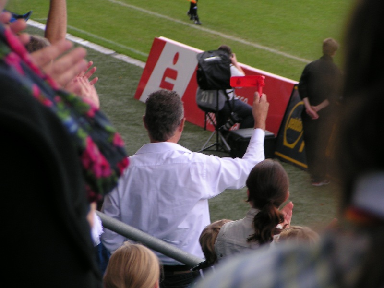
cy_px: 144
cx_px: 192
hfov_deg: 9.6
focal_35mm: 206
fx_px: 2285
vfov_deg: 7.2
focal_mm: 31.5
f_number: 3.5
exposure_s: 1/200
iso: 64
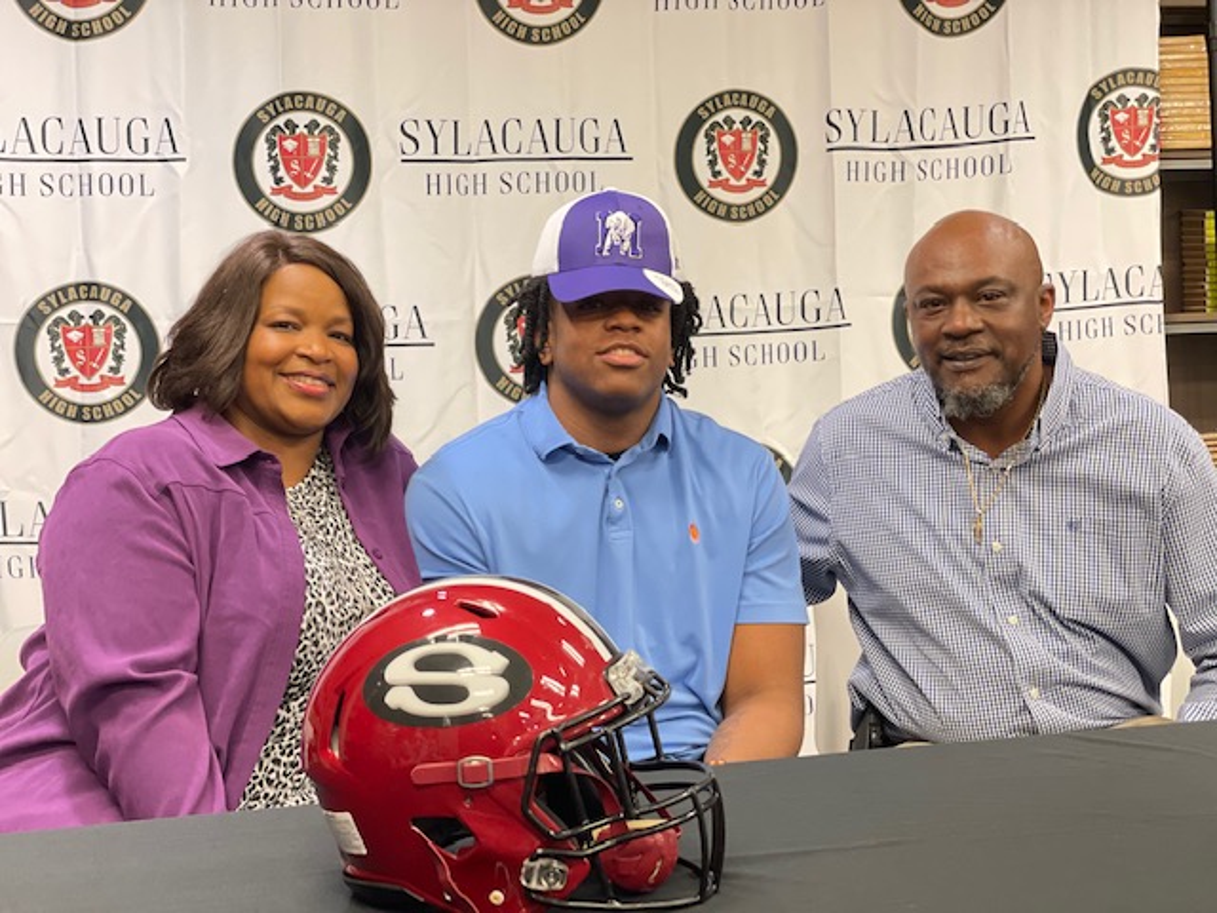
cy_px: 456
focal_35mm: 52
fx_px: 1828
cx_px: 608
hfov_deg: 36.8
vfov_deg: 28.0
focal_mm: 6
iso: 160
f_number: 2
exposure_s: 1/40
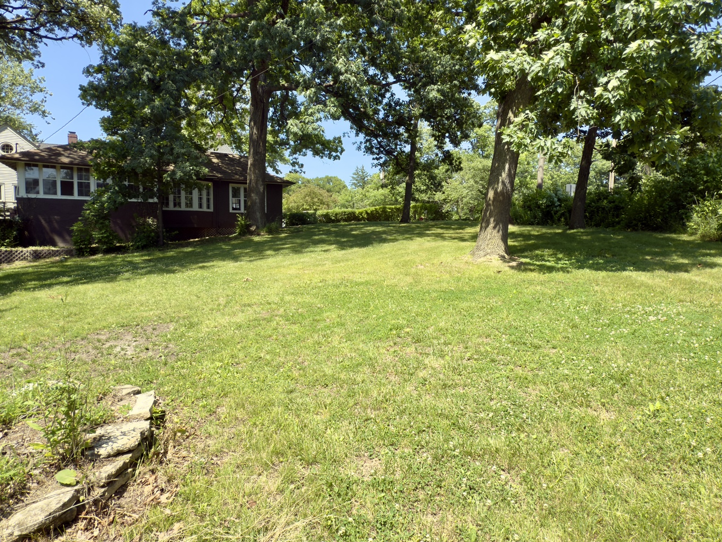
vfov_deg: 65.9
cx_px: 365
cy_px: 259
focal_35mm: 20
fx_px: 417
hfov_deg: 81.7
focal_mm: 2.22
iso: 16
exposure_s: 1/334
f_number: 2.2
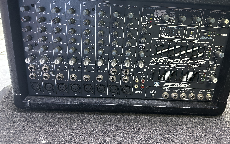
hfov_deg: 68.3
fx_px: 169
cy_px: 60
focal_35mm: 27
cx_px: 122
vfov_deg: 45.8
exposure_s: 1/33
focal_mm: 6.86
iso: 800
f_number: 1.78
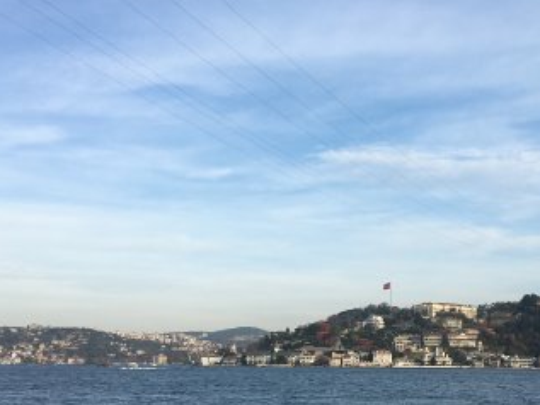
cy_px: 268
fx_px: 874
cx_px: 353
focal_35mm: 56
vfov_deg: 26.0
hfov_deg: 34.1
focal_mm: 4.15
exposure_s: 1/1350
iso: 25
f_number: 2.2
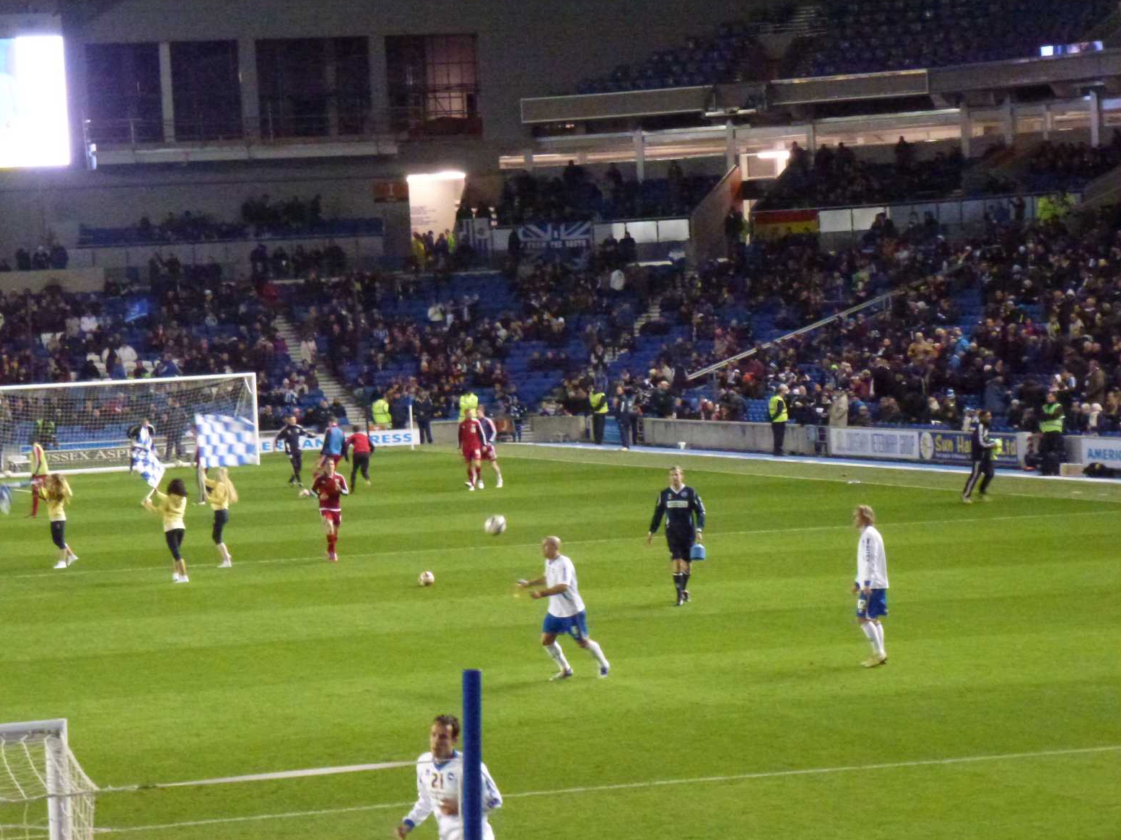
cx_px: 550
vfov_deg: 11.0
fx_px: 4371
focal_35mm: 135
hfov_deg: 14.6
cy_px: 412
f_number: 5.2
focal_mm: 23.4
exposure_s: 1/60
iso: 1600
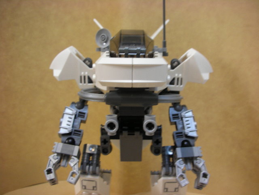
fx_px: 262
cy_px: 98
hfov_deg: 52.6
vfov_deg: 40.7
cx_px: 130
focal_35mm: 35
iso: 120
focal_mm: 5.8
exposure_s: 1/4
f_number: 3
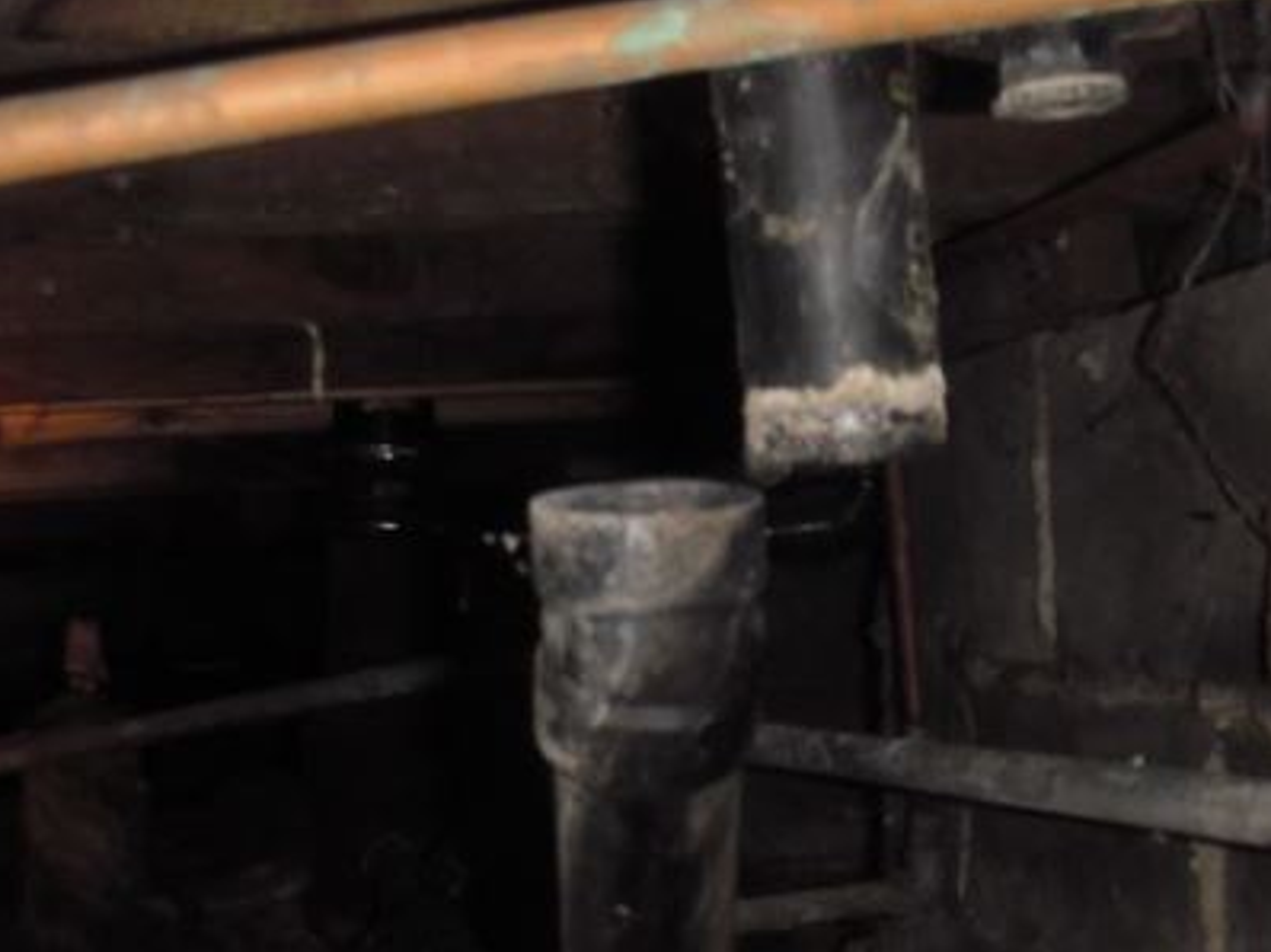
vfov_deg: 26.3
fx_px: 2018
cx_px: 597
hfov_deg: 34.9
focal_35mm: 55
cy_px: 674
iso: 125
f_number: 3.5
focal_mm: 6.7
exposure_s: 1/30
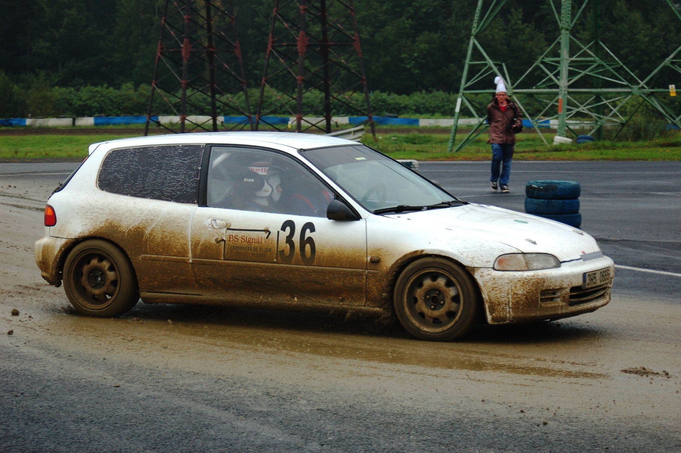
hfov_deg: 17.1
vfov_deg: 11.4
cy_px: 226
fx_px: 2268
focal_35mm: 120
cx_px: 340
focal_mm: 80
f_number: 5.6
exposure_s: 1/500
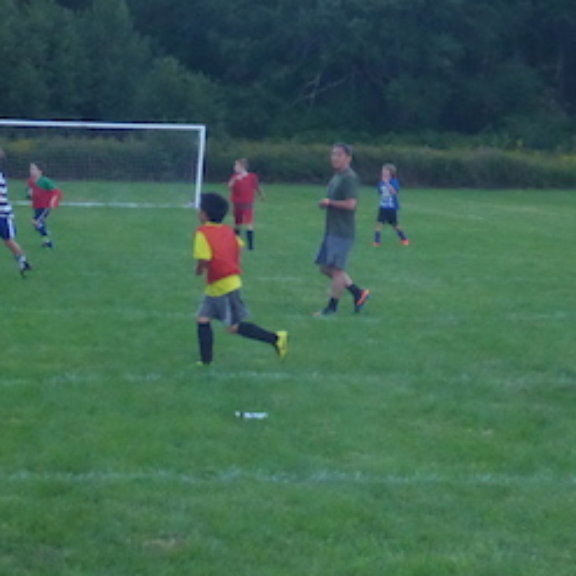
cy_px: 322
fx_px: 2692
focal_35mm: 143
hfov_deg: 12.2
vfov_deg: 12.2
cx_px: 367
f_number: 5.4
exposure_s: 1/125
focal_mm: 12.6
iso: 1000
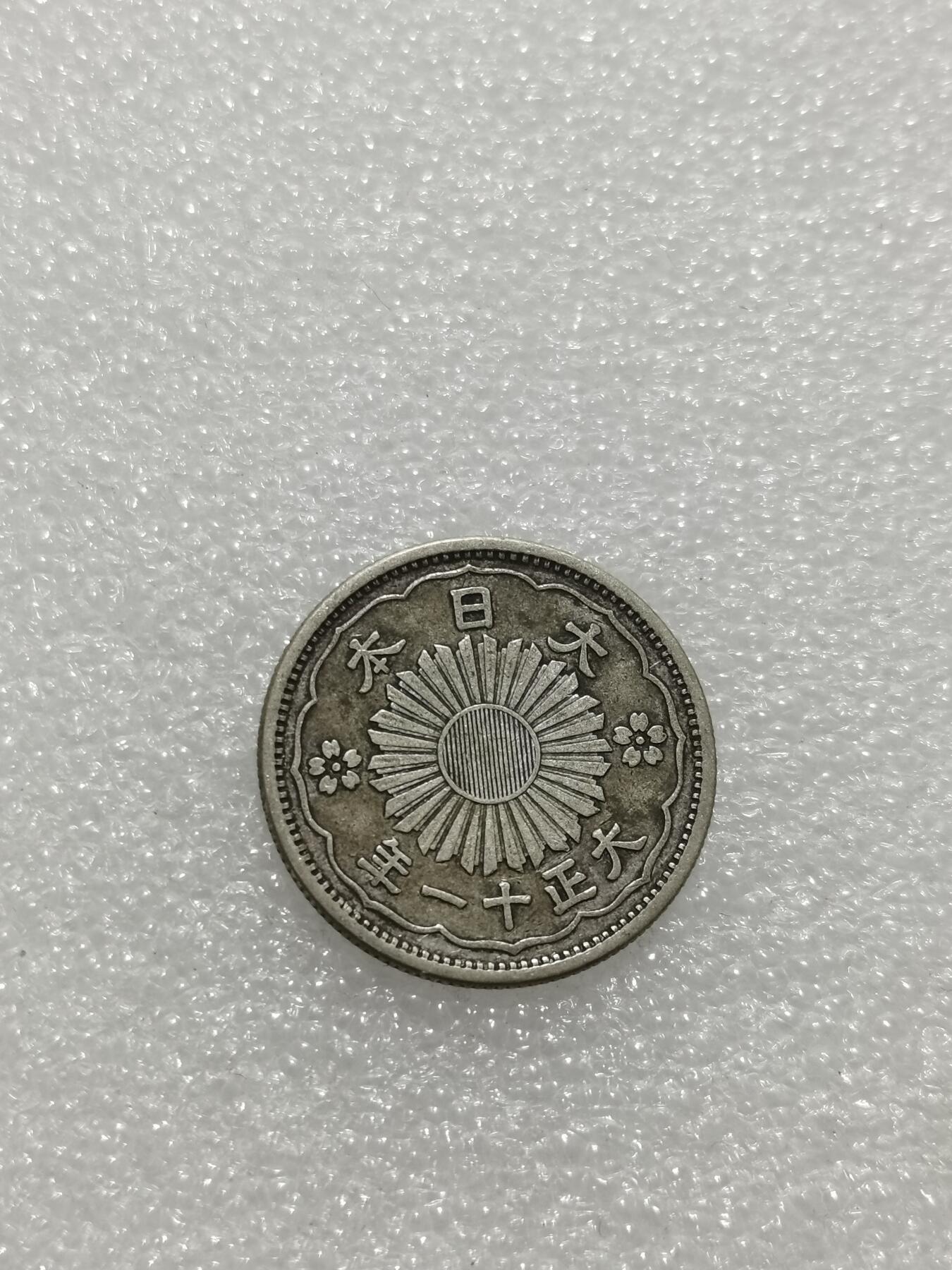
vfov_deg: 31.2
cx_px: 476
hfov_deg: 23.7
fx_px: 2273
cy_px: 635
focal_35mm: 62
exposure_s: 1/100
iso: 100
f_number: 1.8
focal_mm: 5.58
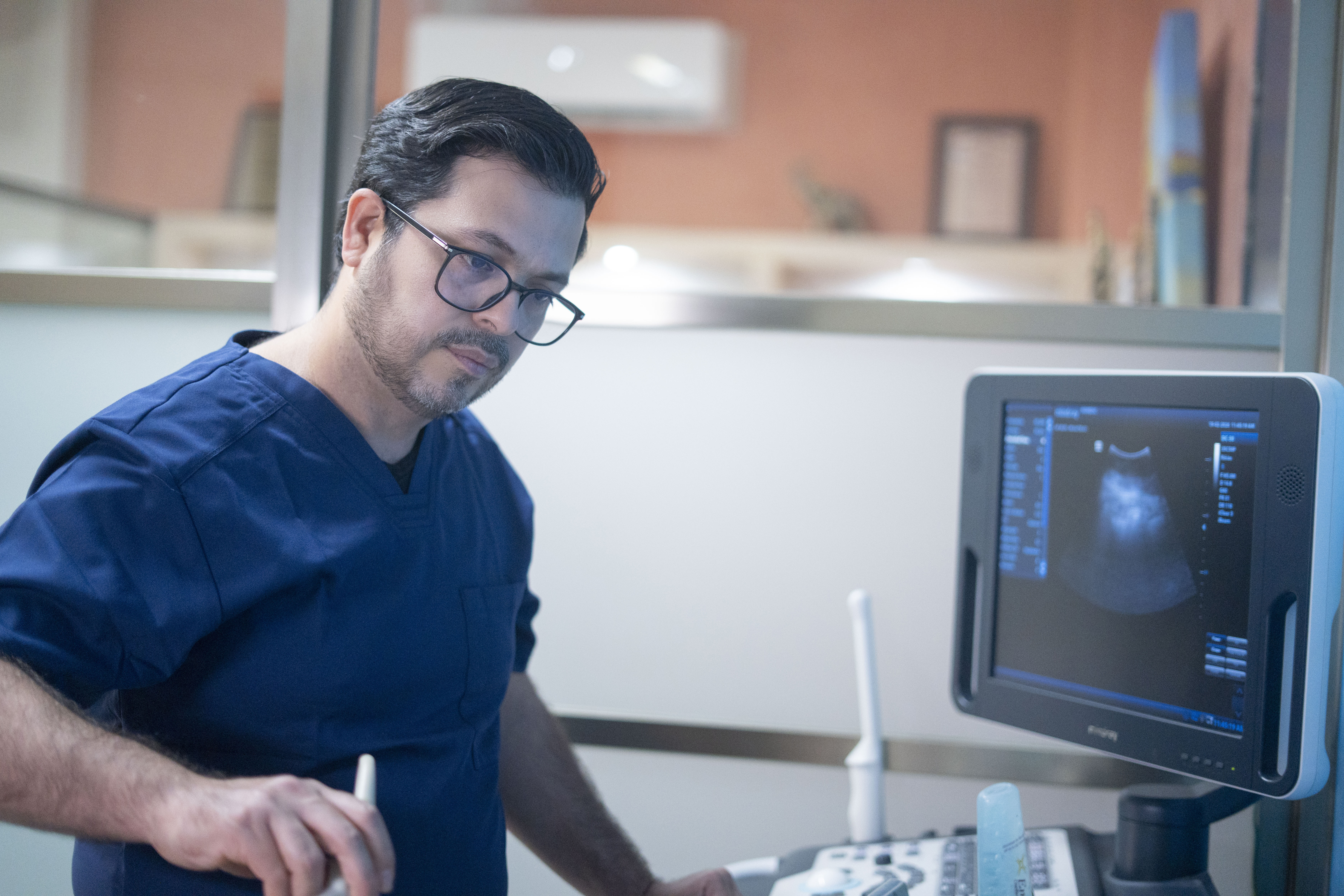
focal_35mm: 50
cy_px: 448
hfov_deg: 39.6
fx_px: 1867
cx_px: 672
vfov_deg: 27.0
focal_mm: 50
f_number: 1.8
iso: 3200
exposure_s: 1/500
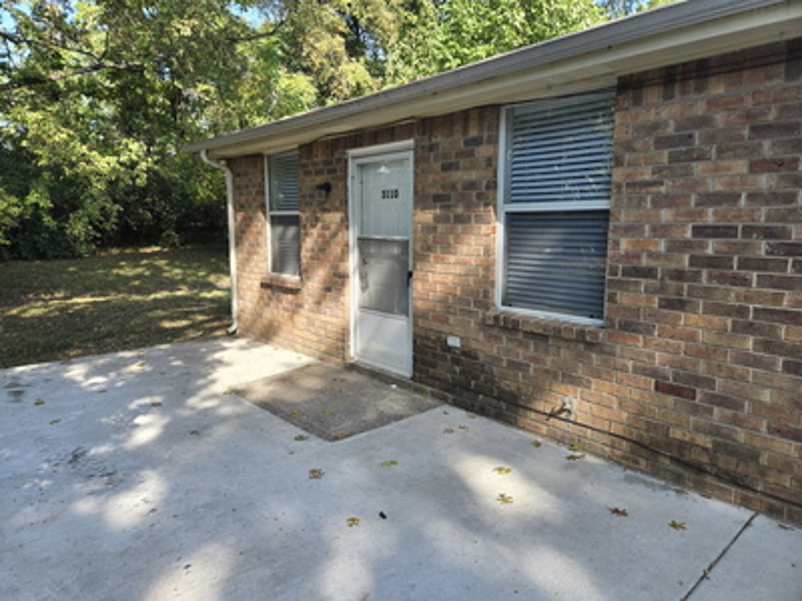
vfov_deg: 58.9
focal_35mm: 23
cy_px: 300
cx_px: 401
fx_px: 533
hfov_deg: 73.9
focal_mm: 5.4
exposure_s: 1/1005
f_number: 1.8
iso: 80
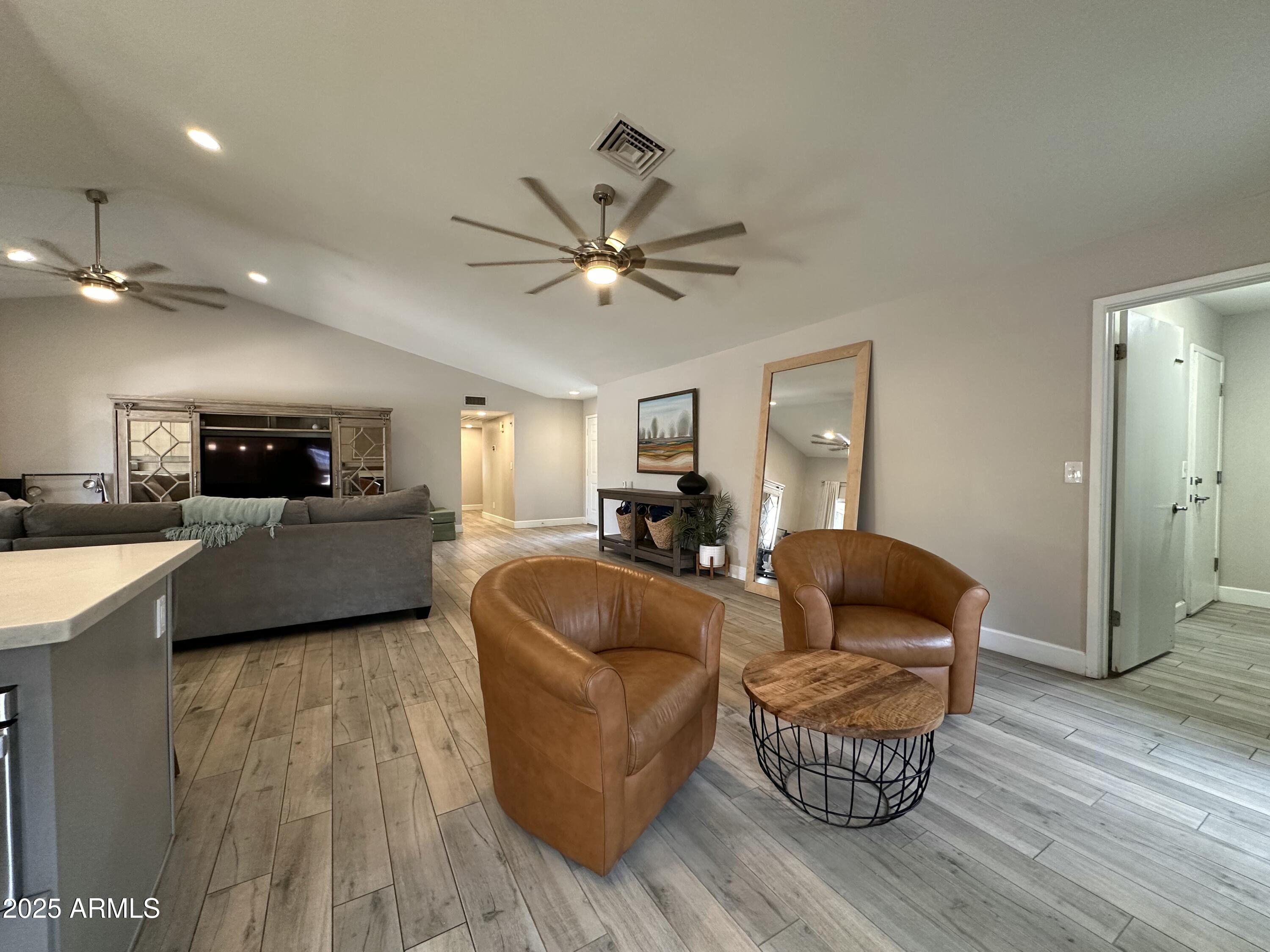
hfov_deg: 102.1
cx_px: 635
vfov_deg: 85.7
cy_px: 476
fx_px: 514
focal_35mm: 14
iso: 250
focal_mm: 2.22
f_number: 2.2
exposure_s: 1/60
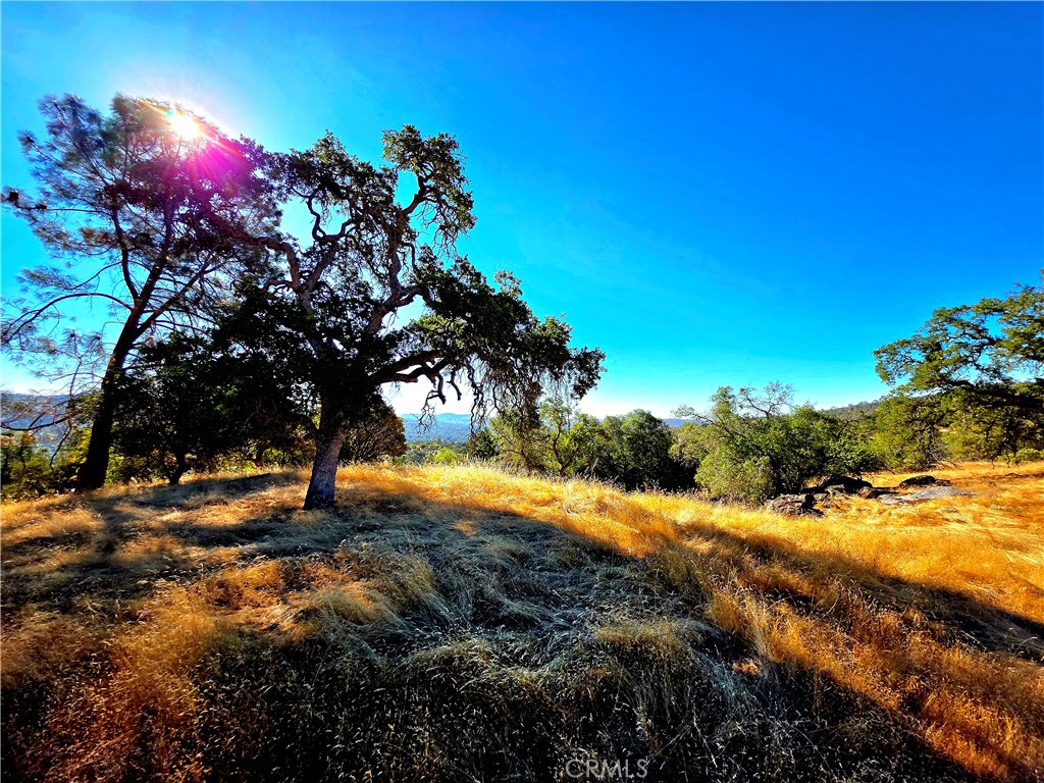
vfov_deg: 89.9
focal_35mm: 13
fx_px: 392
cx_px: 522
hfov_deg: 106.2
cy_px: 392
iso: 40
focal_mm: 2.2
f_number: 1.9
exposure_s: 1/2000
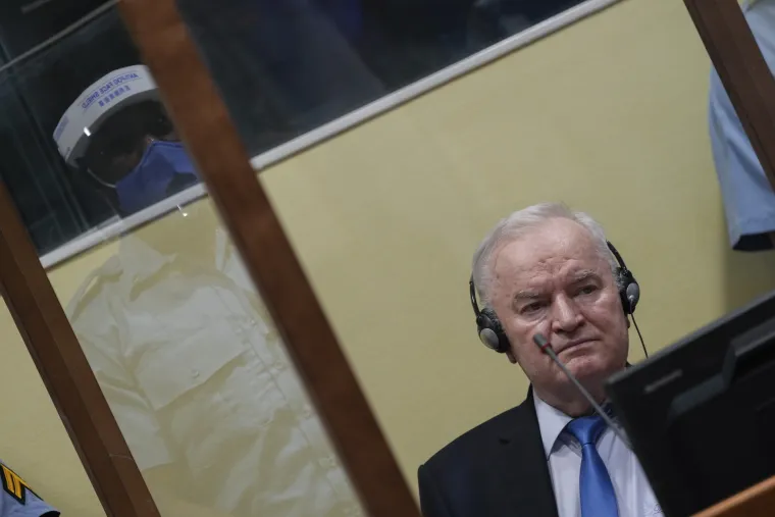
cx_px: 388
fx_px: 8612
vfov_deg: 3.4
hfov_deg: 5.2
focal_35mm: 400
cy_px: 258
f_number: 3.2
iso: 1600
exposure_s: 1/500
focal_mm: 400
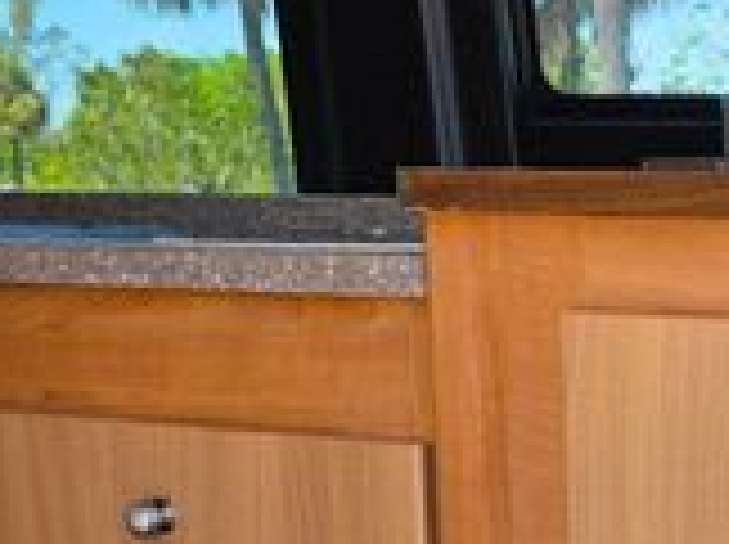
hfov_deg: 19.6
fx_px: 1914
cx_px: 981
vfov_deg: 15.7
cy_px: 629
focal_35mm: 91
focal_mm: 6.3
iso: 50
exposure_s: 1/359
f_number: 1.7
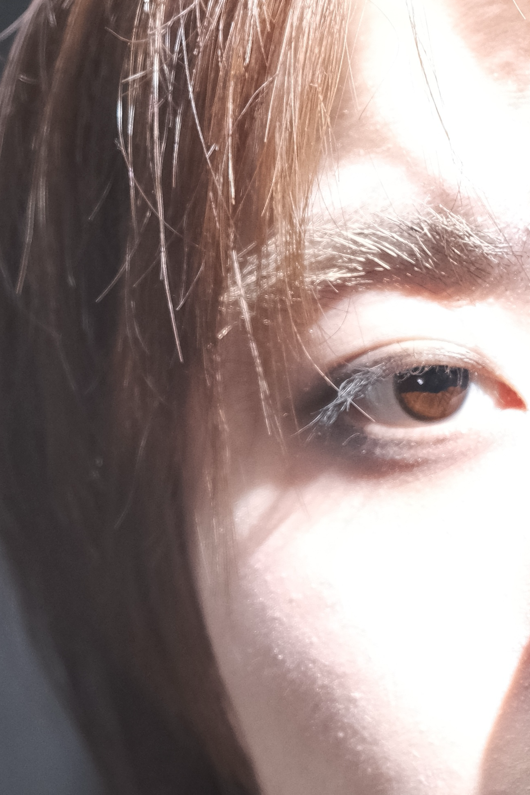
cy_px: 822
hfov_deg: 7.6
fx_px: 3975
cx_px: 470
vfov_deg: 11.3
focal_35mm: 180
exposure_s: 1/180
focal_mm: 37.4
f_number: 3.6
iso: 1600
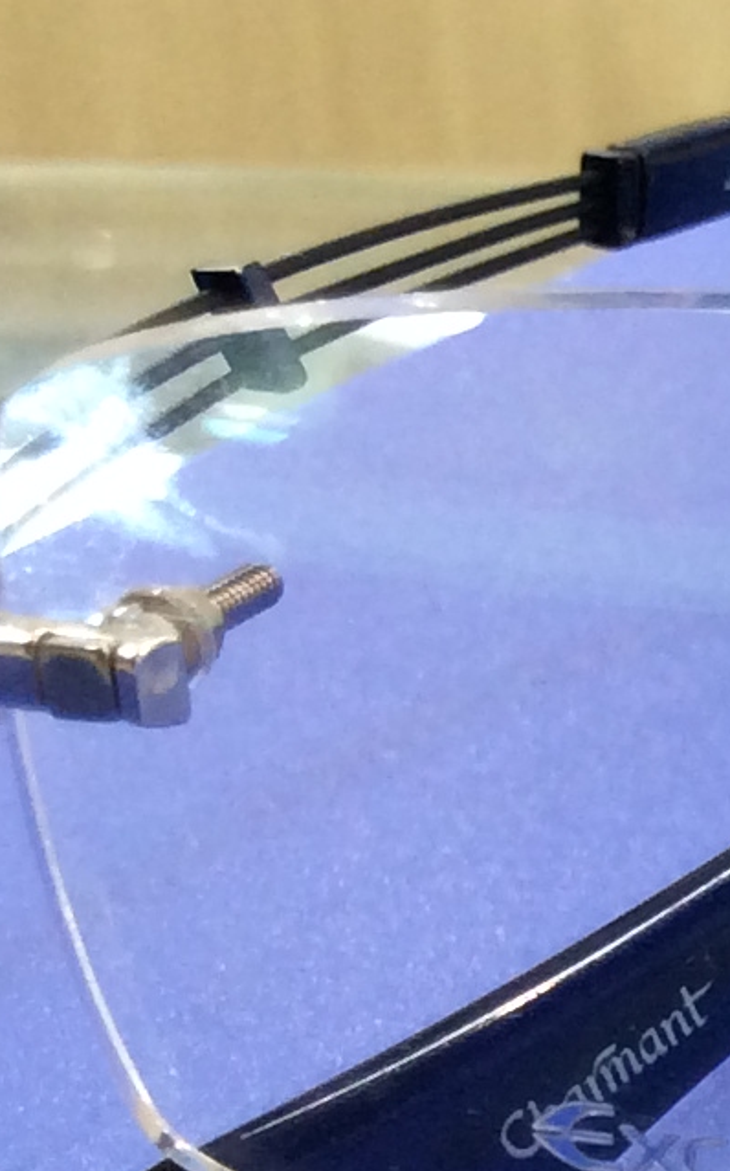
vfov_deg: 14.7
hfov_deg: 8.0
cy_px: 822
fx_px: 4526
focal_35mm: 142
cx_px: 2177
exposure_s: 1/25
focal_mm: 3.3
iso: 64
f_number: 2.4
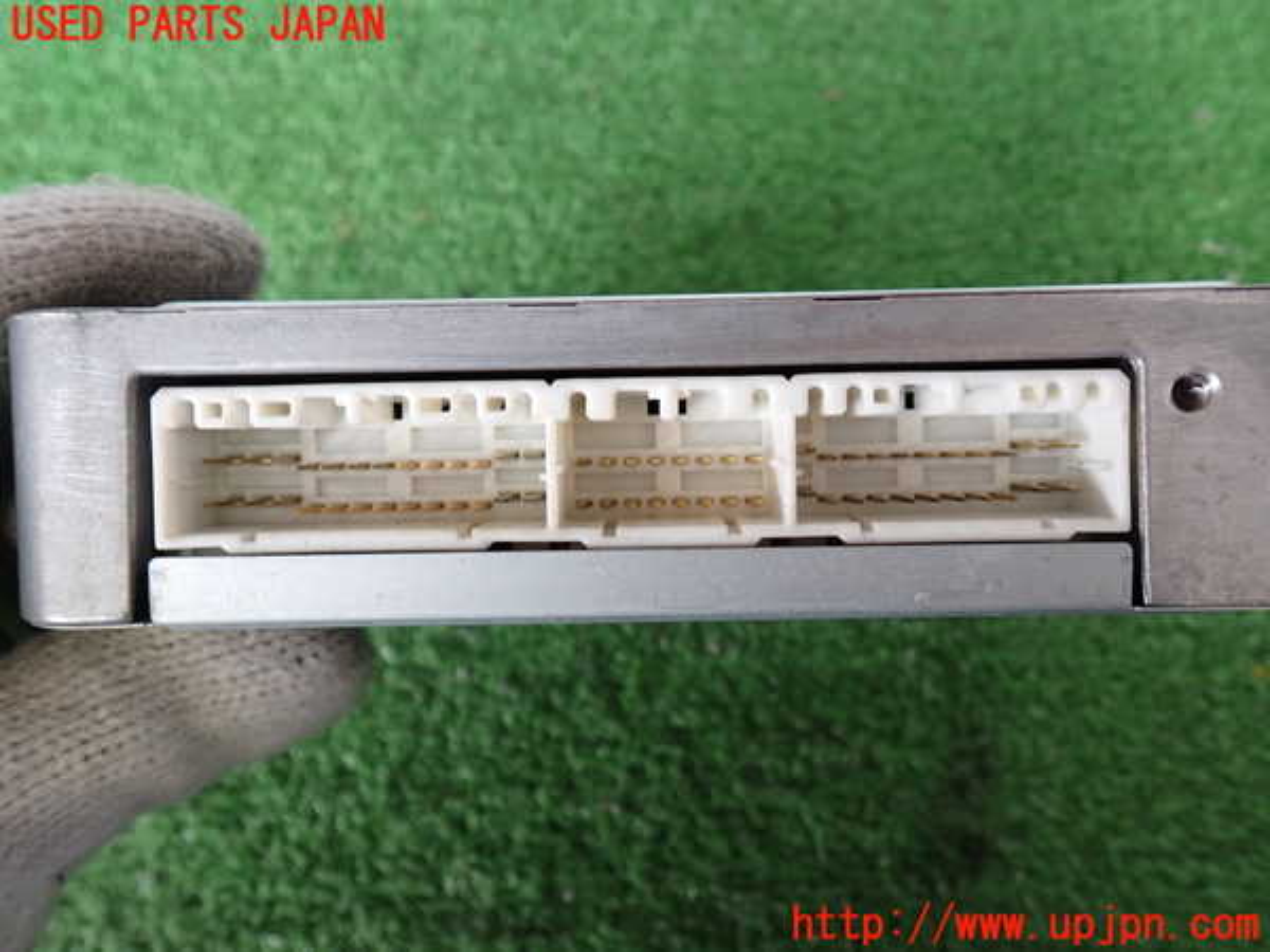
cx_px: 635
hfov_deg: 60.0
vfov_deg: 46.8
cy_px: 476
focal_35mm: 30
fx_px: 1101
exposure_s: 1/40
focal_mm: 5.4
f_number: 2.3
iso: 200
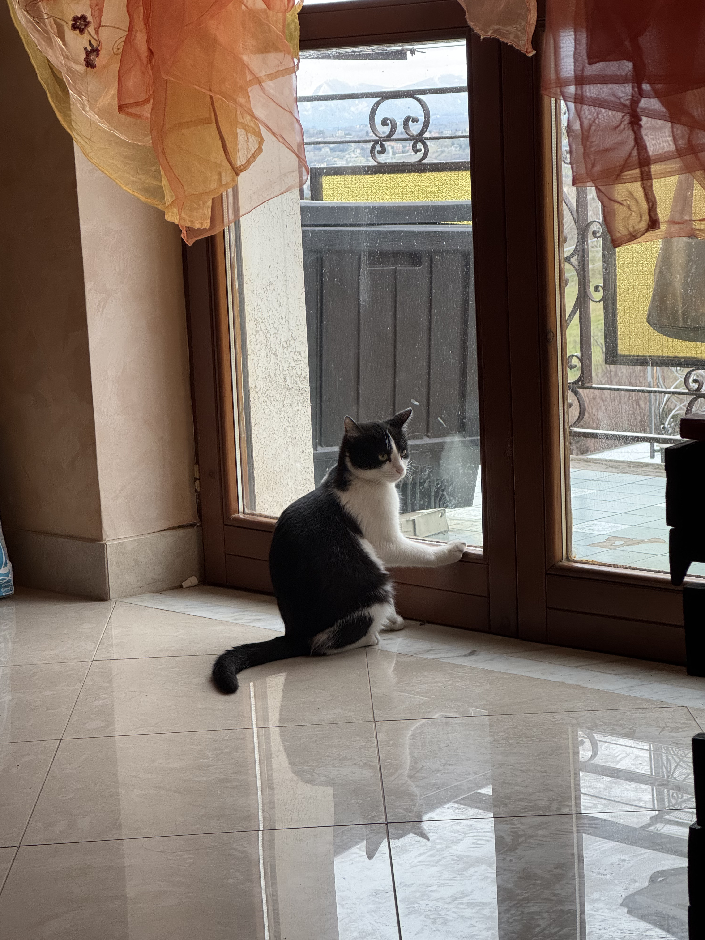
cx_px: 349
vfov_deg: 25.0
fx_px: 2118
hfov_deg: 18.9
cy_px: 472
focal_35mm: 78
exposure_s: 1/60
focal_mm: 9
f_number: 2.8
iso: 320
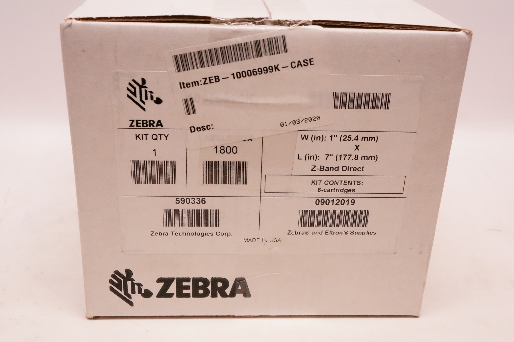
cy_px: 171
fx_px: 578
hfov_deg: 48.0
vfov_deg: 32.9
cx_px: 257
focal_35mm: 40
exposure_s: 1/400
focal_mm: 27
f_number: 7.1
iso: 6400
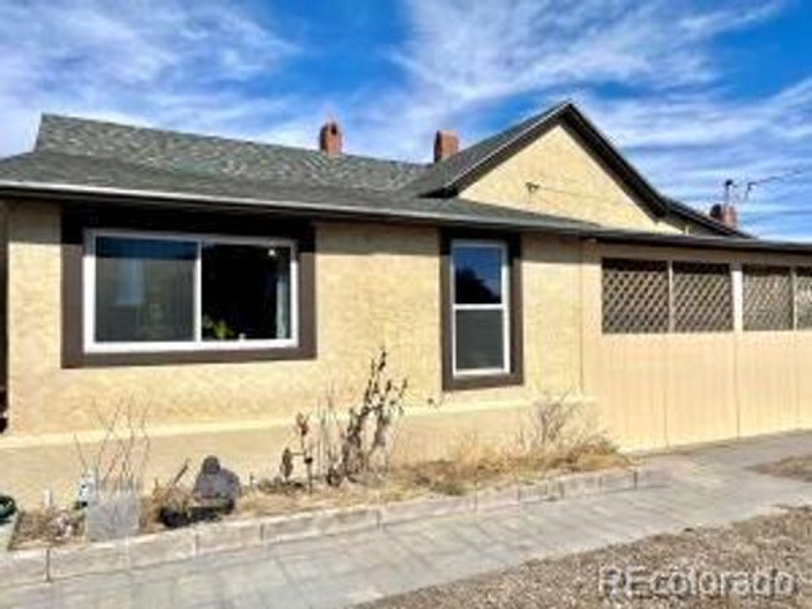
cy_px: 304
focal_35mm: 26
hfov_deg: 67.3
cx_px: 406
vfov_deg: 53.1
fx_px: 610
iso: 50
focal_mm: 5.1
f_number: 1.6
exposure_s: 1/6897
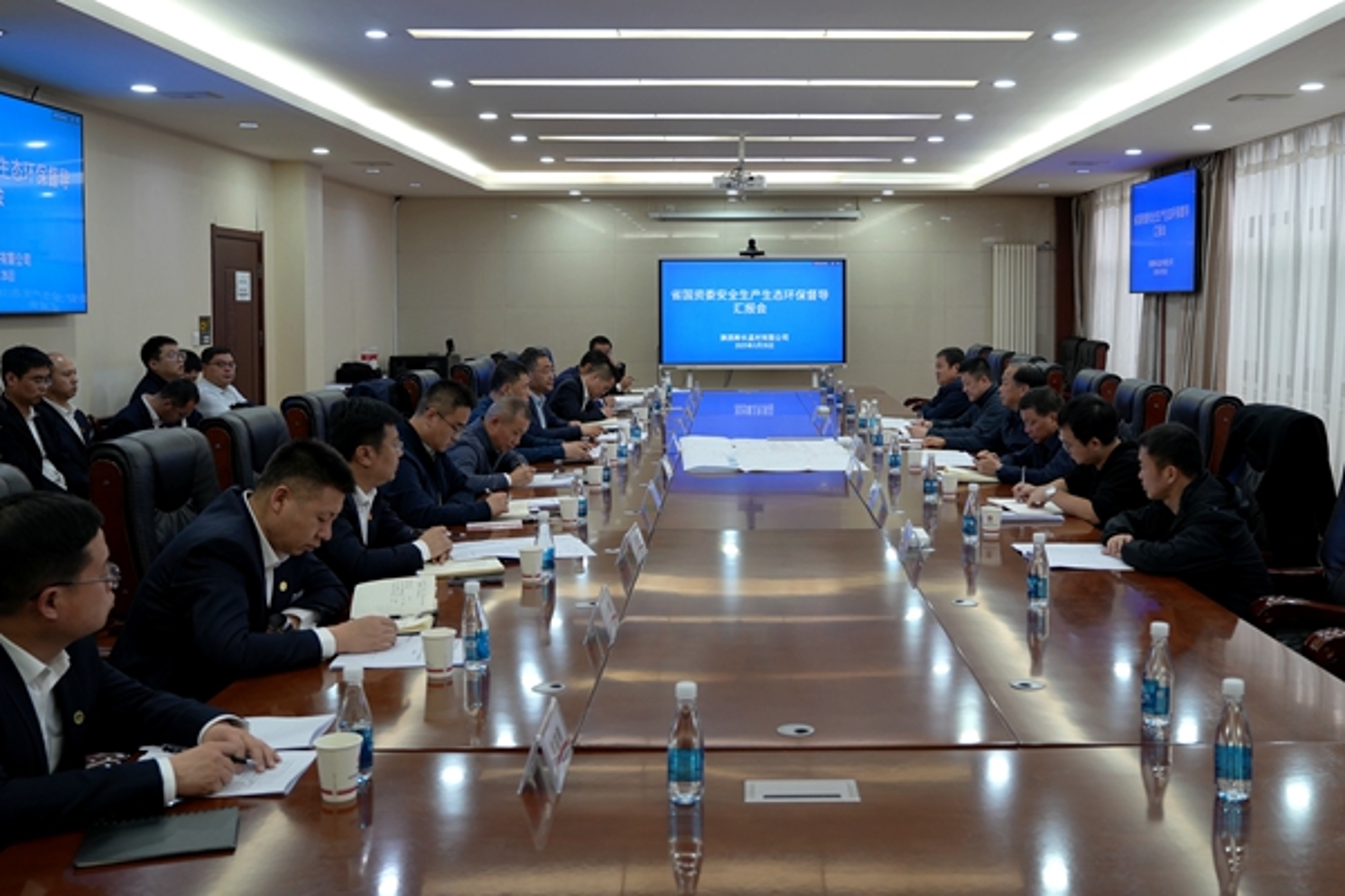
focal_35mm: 30
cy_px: 448
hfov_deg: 61.9
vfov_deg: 43.6
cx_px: 672
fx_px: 1121
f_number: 4
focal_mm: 30
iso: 400
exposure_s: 1/60
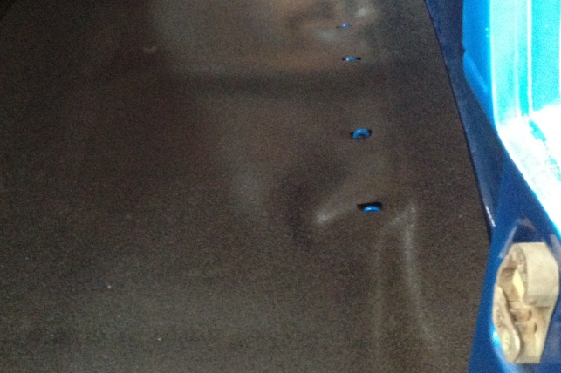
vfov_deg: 23.3
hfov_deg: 34.4
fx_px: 903
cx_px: 236
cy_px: 158
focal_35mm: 58
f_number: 2.4
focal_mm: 4.28
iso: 640
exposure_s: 1/15
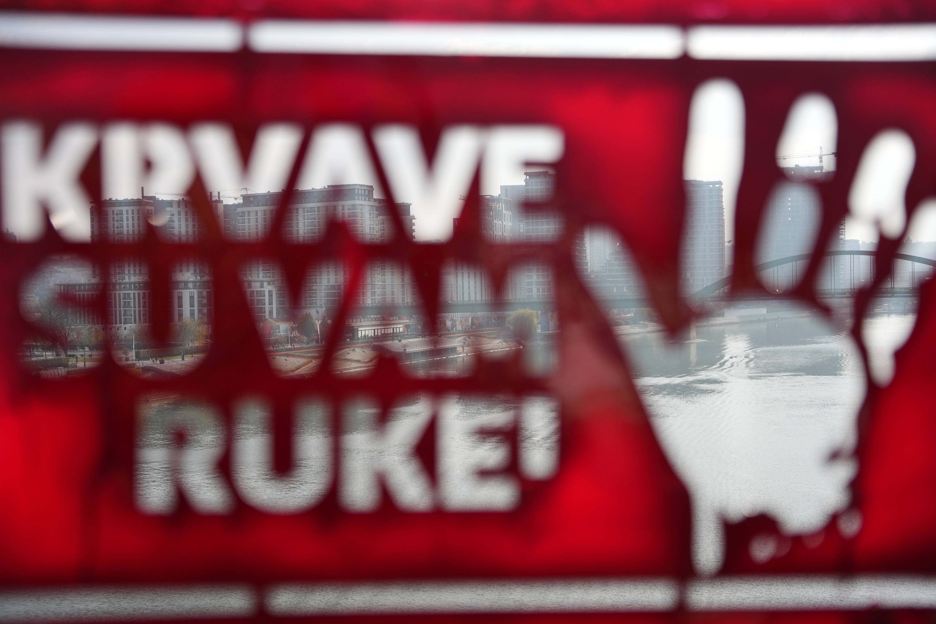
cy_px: 312
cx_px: 468
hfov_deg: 43.0
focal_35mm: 46
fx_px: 1188
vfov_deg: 29.4
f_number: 2.8
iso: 250
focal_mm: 45.7
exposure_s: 1/8000
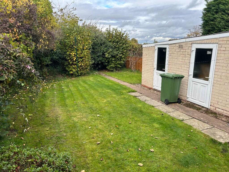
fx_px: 172
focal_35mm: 26
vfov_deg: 53.1
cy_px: 86
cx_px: 114
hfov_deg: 67.3
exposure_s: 1/982
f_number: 1.5
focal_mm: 5.7
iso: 50
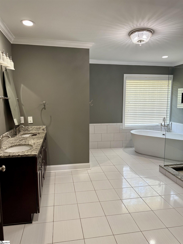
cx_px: 92
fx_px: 169
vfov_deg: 71.6
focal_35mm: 24
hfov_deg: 56.8
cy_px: 122
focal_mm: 6.76
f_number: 1.78
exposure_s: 1/120
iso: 160
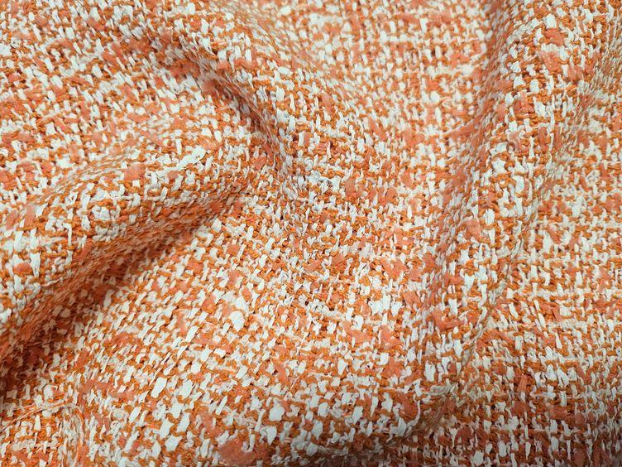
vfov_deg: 56.8
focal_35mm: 24
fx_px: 431
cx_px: 311
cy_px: 234
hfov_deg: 71.6
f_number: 1.8
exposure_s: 1/100
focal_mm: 5
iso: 100
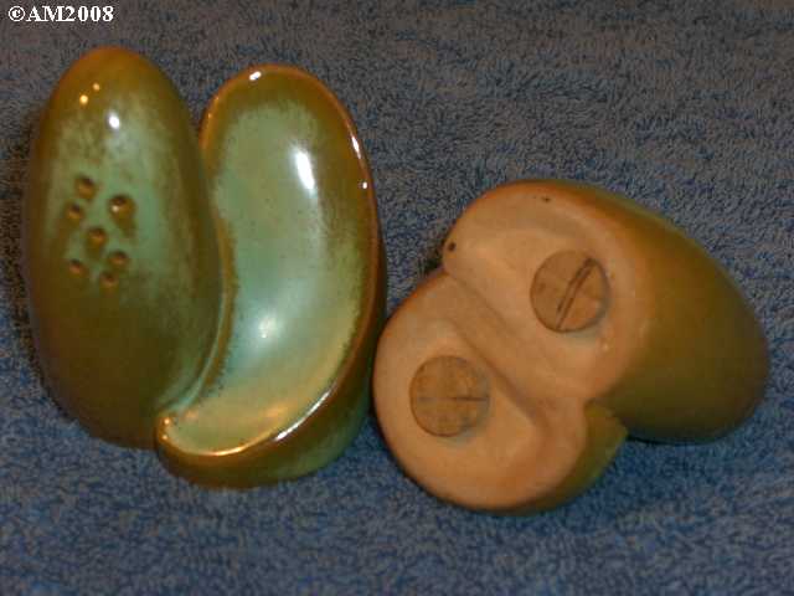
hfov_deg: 21.1
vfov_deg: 15.9
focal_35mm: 93
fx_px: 2133
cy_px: 298
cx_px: 397
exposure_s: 1/30
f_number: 4.8
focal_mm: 19.4
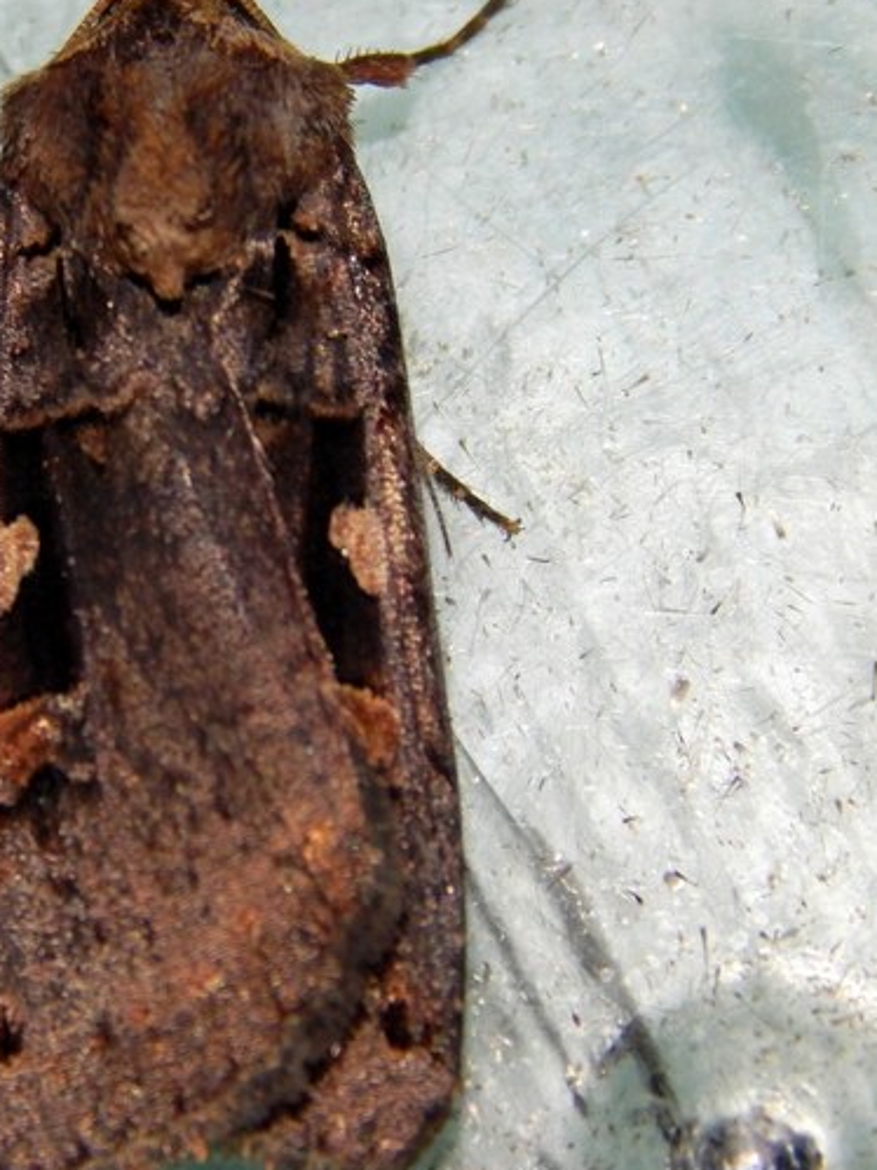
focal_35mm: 295
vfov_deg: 6.7
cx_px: 152
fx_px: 9969
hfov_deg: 5.0
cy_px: 577
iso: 200
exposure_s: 1/30
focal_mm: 32.8
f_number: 10.5
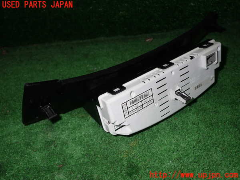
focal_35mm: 32
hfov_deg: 56.8
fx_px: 222
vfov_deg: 44.2
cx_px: 120
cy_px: 90
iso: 200
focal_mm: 5.79
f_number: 7.1
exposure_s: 1/30
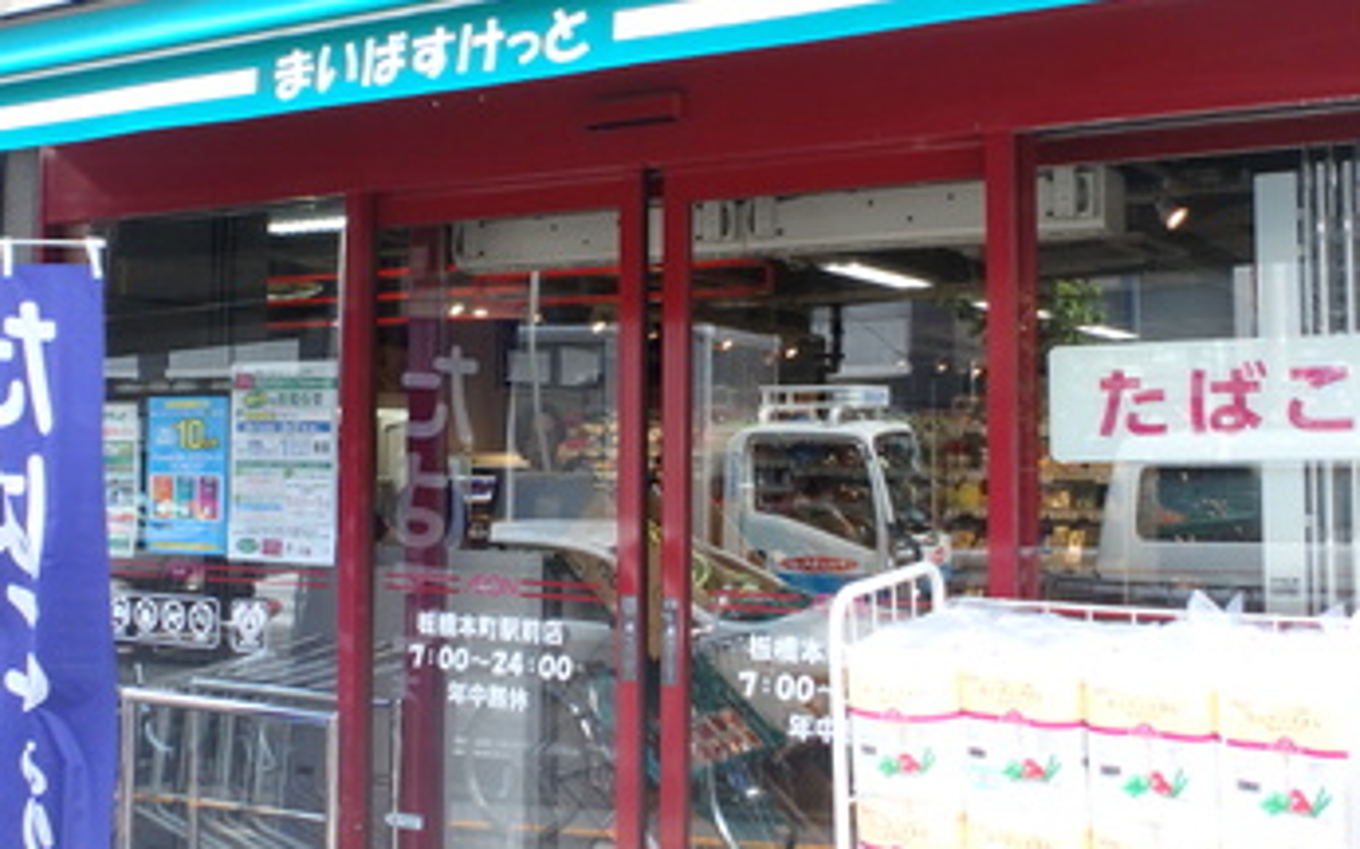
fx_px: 1667
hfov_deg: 44.1
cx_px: 527
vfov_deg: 28.6
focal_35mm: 45
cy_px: 395
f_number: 3.5
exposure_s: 1/100
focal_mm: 3.7
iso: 125
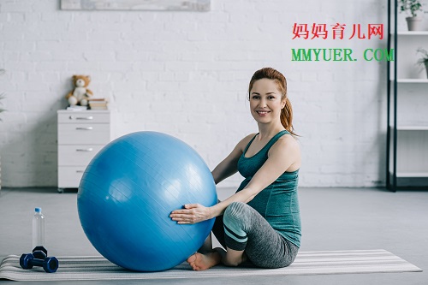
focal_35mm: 85
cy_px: 142
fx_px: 1010
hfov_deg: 23.9
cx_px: 214
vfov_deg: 16.1
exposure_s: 1/160
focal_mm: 85
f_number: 3.2
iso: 400
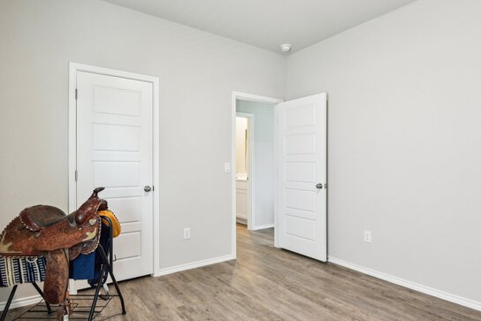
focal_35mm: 20
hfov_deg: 83.9
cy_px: 164
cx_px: 233
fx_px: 267
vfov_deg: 62.0
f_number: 8
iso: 3200
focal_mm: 17
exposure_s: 1/20
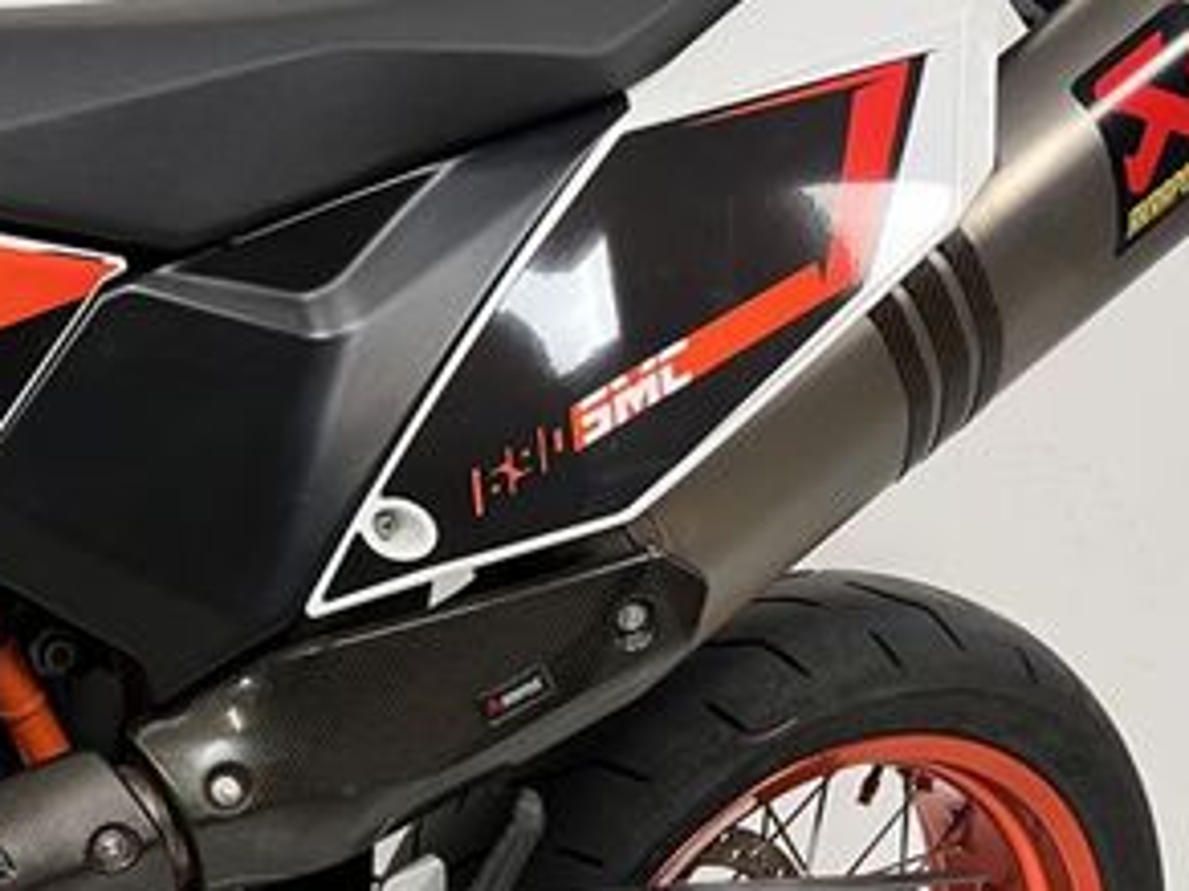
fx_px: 1958
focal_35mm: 57
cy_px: 781
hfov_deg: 32.3
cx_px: 147
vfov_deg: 25.0
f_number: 1.6
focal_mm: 5.1
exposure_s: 1/50
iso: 320
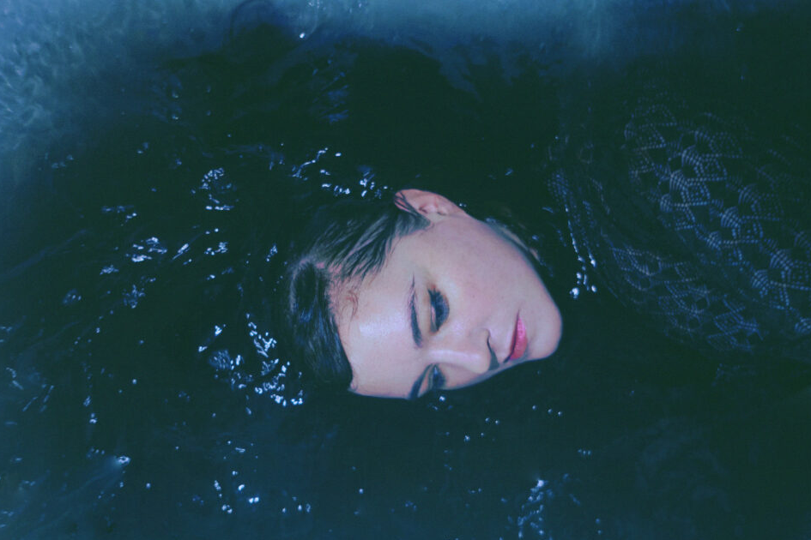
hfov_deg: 69.4
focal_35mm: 26
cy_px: 279
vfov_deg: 49.5
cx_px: 409
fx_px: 586
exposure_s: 1/50
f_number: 2.8
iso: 1000
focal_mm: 16
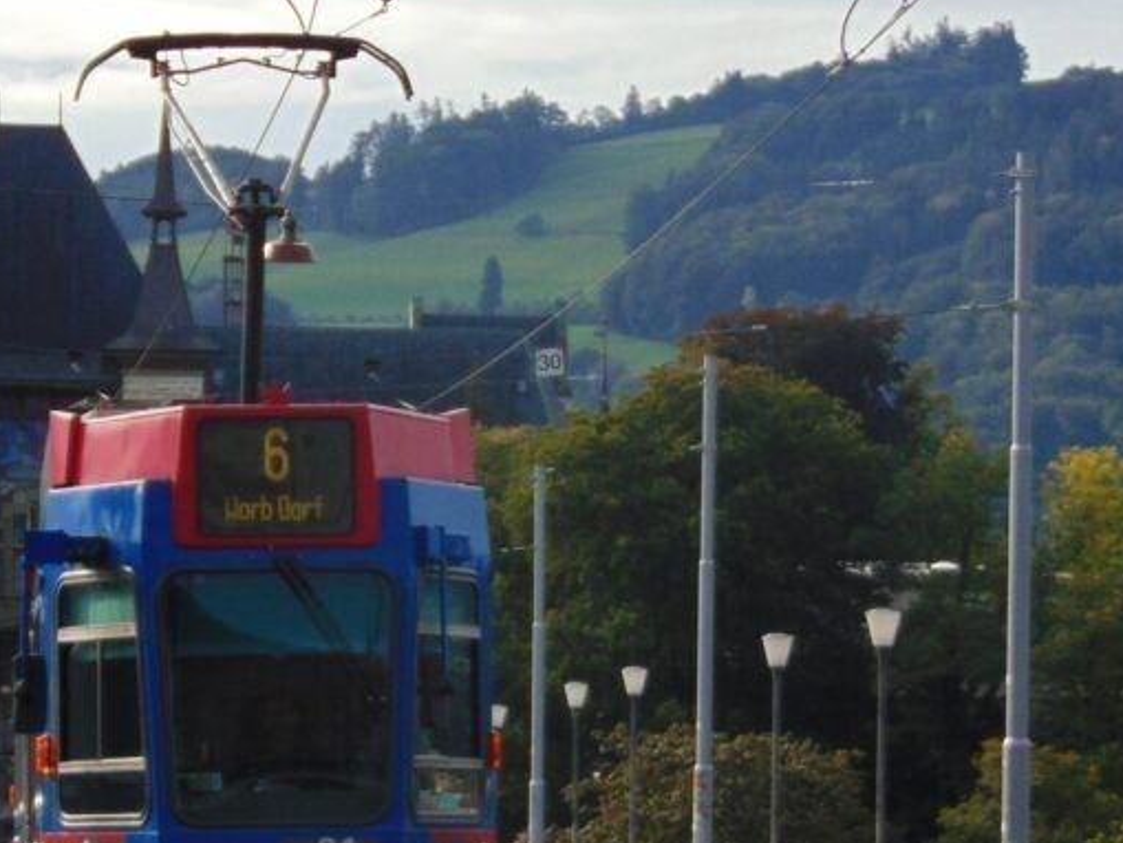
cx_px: 249
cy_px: 516
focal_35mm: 229
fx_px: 7431
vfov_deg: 6.5
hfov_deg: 8.6
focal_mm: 19.4
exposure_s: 1/640
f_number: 3.9
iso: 80
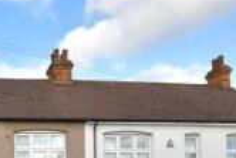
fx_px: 282
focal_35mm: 43
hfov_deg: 38.9
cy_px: 204
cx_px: -11
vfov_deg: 26.6
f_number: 8
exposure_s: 1/200
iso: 250
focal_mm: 10
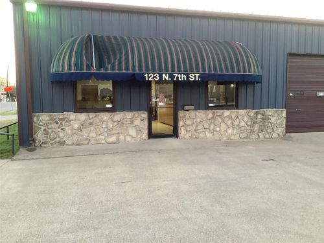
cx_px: 162
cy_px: 122
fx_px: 290
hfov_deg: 58.4
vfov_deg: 45.4
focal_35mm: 31
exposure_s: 1/60
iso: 400
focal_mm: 3.3
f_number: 2.4
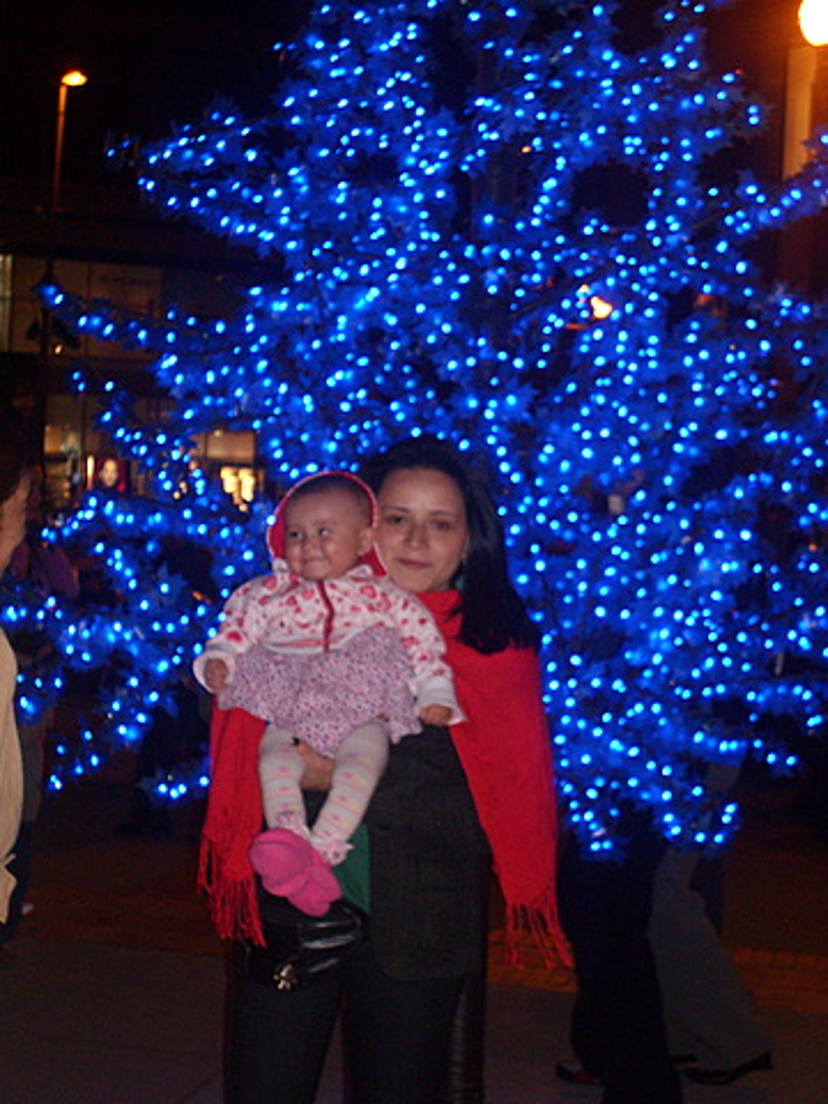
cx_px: 414
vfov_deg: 27.4
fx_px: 2264
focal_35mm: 71
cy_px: 552
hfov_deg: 20.7
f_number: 4
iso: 300
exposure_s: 1/60
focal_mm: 11.89
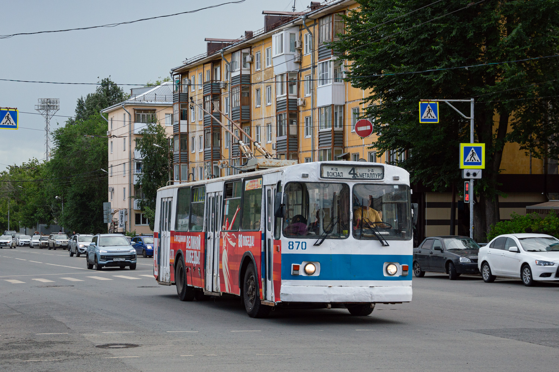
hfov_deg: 37.9
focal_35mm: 52
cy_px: 186
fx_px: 814
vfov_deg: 25.7
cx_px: 280
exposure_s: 1/400
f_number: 5.6
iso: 100
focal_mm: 35
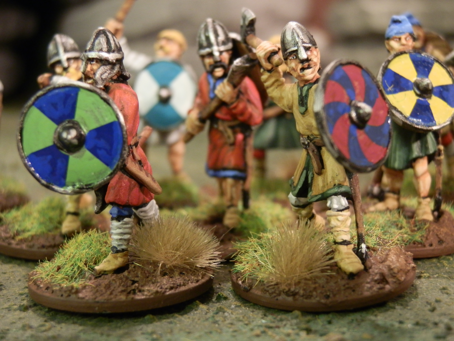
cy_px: 170
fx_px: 800
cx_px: 227
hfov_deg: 31.7
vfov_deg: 24.0
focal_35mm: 61
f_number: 3.7
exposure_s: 1/8
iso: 250
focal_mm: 10.99
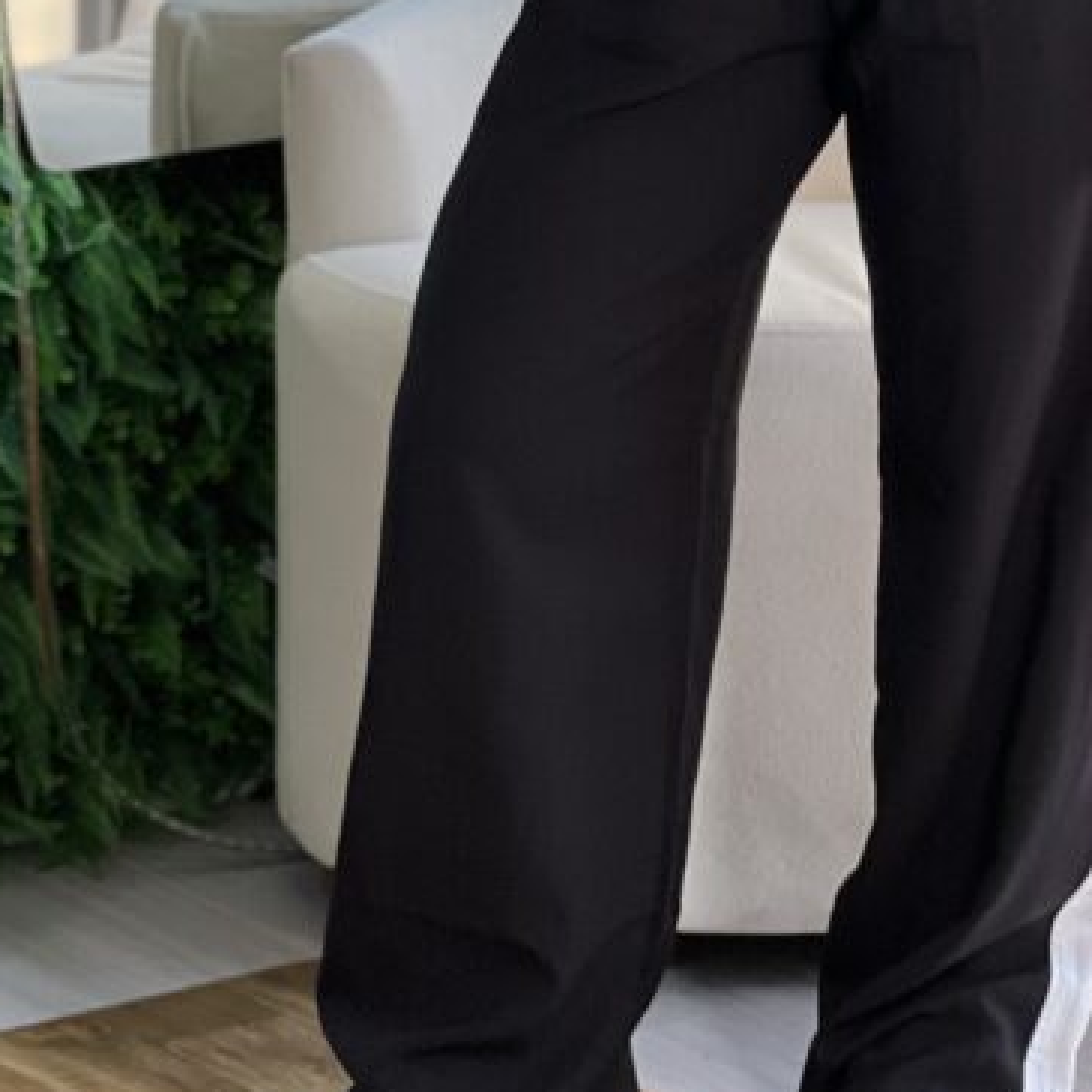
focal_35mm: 174
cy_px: -100
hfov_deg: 10.0
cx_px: 799
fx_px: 6210
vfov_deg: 9.9
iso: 125
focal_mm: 9
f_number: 2.8
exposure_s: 1/120
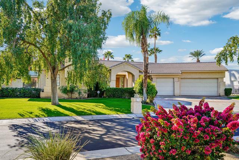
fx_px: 179
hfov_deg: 67.4
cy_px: 80
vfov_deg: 48.0
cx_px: 120
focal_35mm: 27
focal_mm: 27
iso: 100
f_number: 8
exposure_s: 1/125
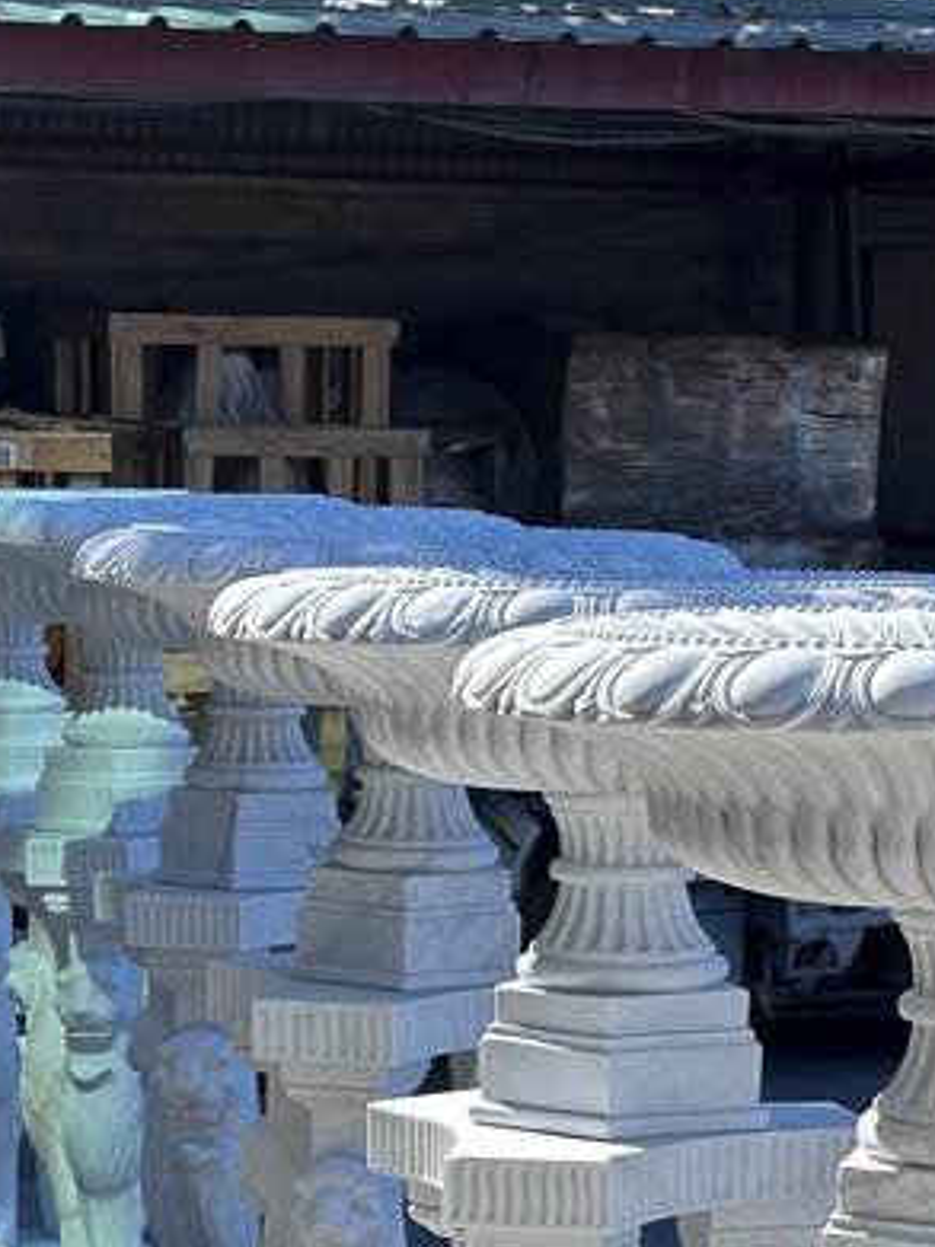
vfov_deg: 14.7
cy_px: 1344
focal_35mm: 131
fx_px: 4720
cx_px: 673
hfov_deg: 11.3
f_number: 1.78
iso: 64
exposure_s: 1/2890
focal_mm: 6.86
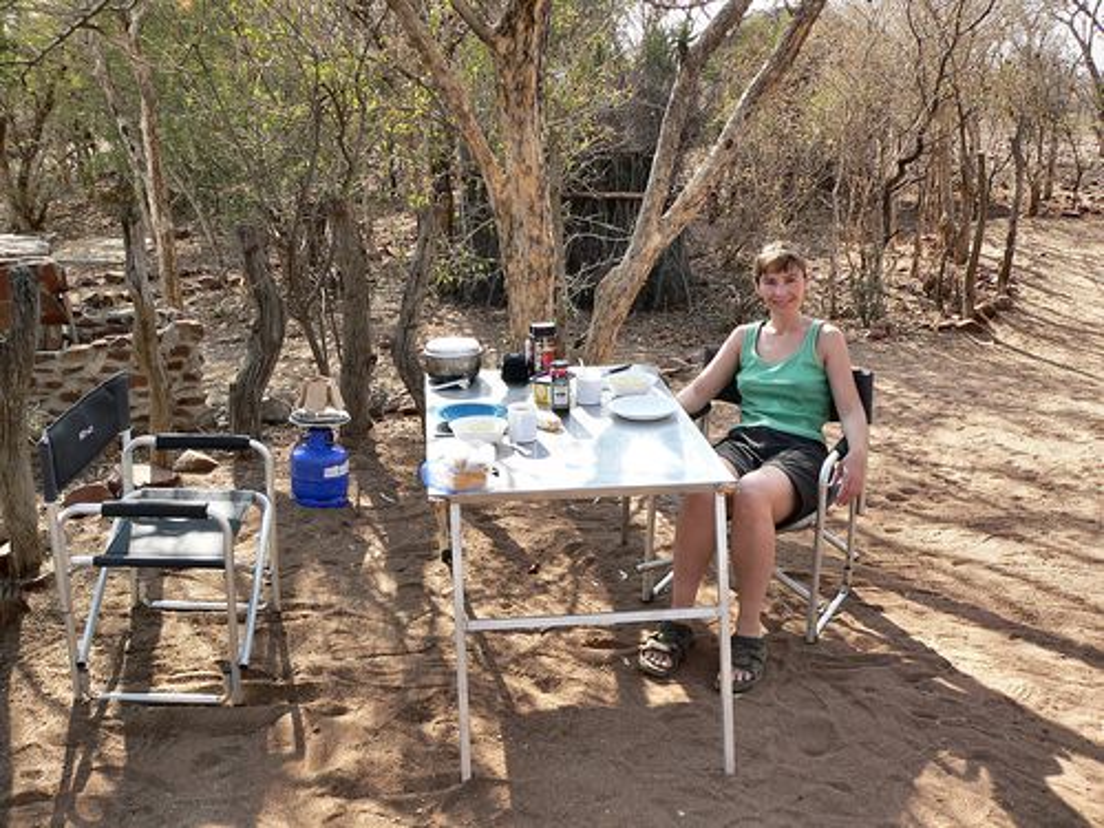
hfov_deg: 51.4
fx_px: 1148
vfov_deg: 39.7
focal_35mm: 36
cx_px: 552
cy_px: 414
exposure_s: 1/125
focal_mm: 6
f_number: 4
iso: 80
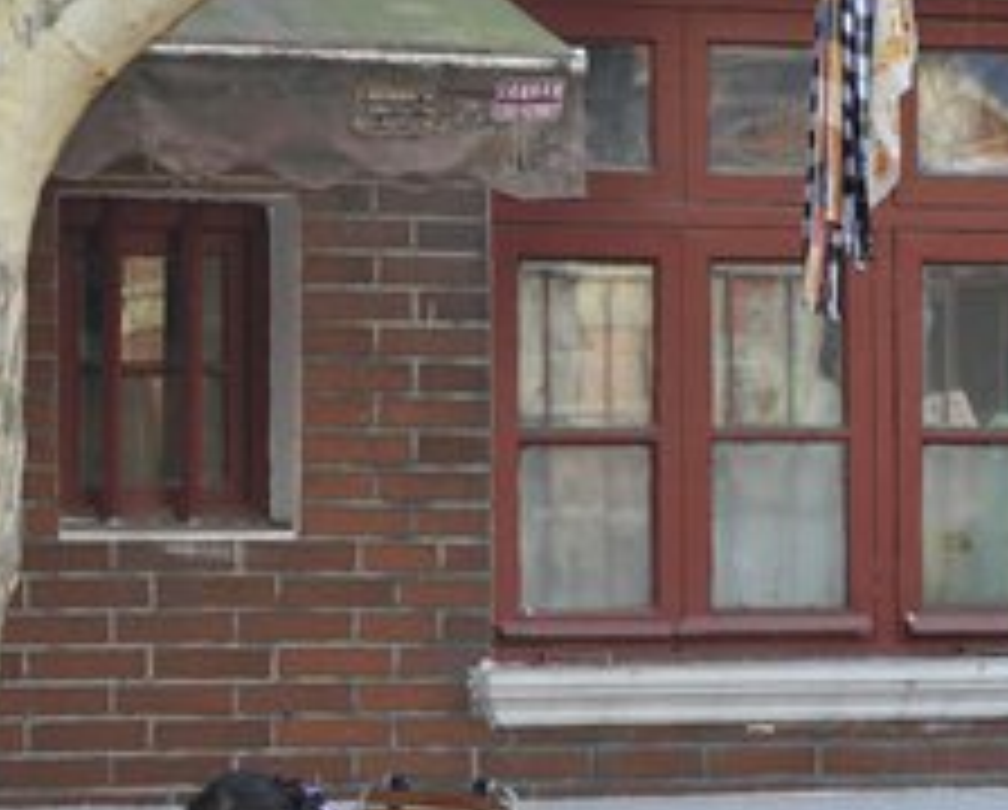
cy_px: 666
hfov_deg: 9.0
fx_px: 6365
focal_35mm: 213
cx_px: 32
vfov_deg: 7.3
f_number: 5.6
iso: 400
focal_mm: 102
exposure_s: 1/125
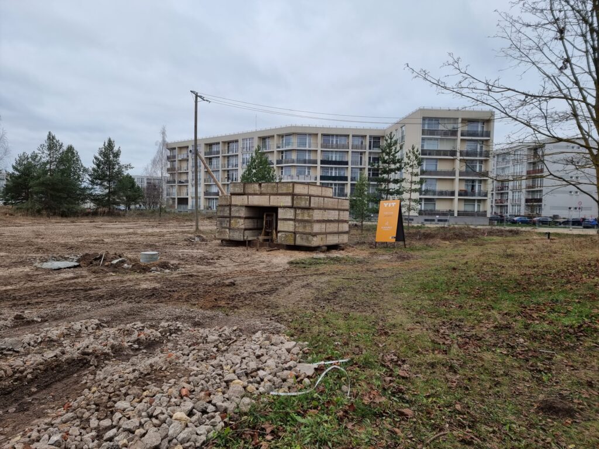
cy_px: 224
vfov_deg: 56.8
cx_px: 300
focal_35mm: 24
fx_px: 415
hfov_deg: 71.6
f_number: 1.8
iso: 50
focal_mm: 6.7
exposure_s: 1/102
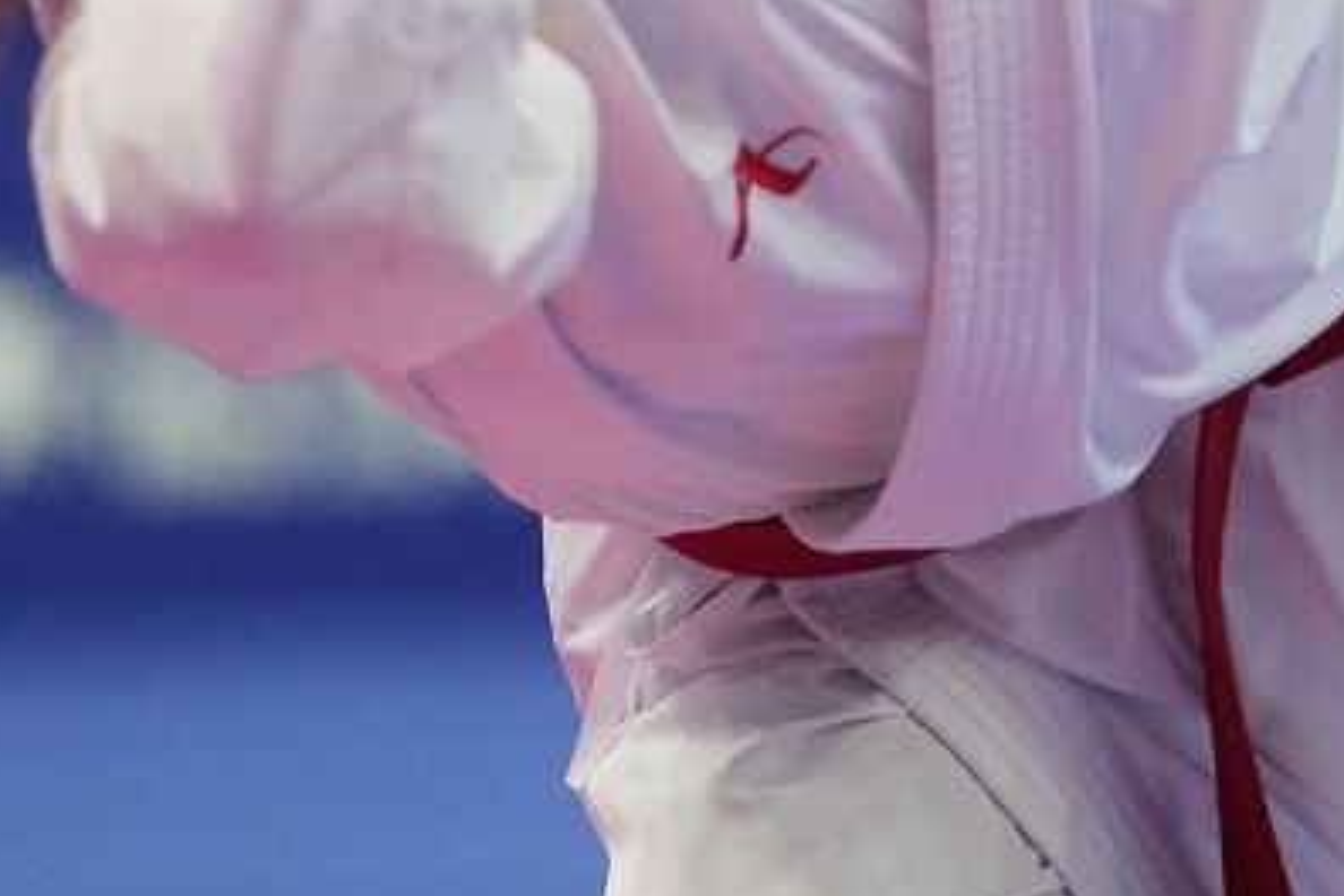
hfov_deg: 2.4
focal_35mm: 869
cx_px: 1941
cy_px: -417
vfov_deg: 1.6
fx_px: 32440
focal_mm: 191
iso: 3200
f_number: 2.8
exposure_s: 1/1000
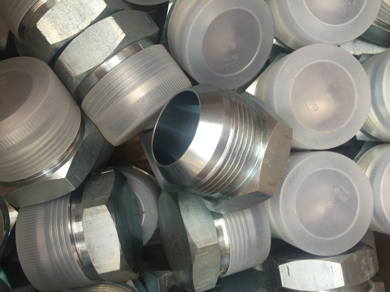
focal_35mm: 29
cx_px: 195
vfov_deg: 48.2
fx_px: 327
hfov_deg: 61.7
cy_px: 146
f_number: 2.2
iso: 32
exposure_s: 1/60
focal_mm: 4.15
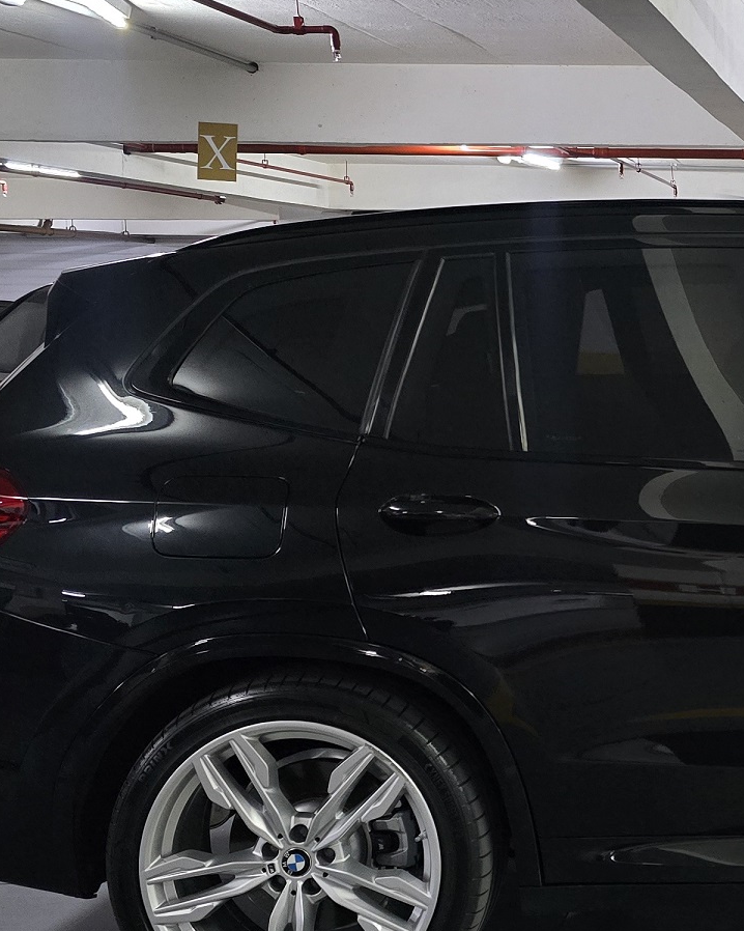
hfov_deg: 22.7
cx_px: 956
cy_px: 458
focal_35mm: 60
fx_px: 1652
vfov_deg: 31.5
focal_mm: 6.3
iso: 1250
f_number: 1.7
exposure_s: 1/40
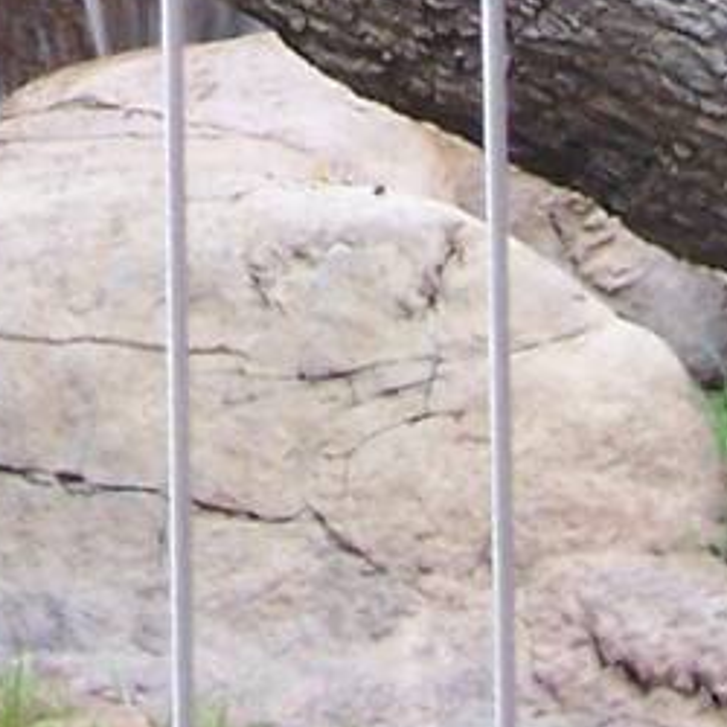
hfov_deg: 4.2
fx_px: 9813
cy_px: -1527
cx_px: -486
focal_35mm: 413
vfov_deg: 4.1
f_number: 4.8
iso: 140
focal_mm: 12.1
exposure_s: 1/60
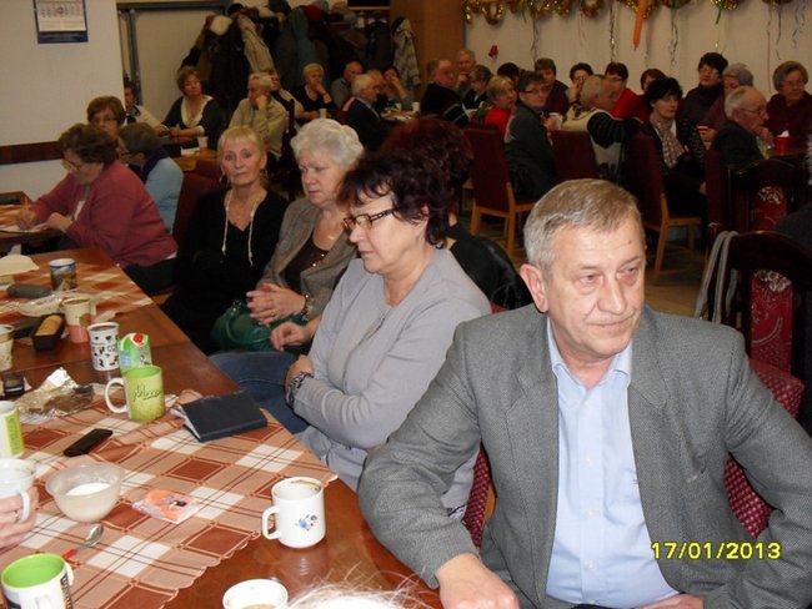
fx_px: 892
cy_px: 304
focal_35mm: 38
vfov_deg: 37.7
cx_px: 406
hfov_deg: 49.0
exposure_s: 1/45
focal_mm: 6.3
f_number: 2.8
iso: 200
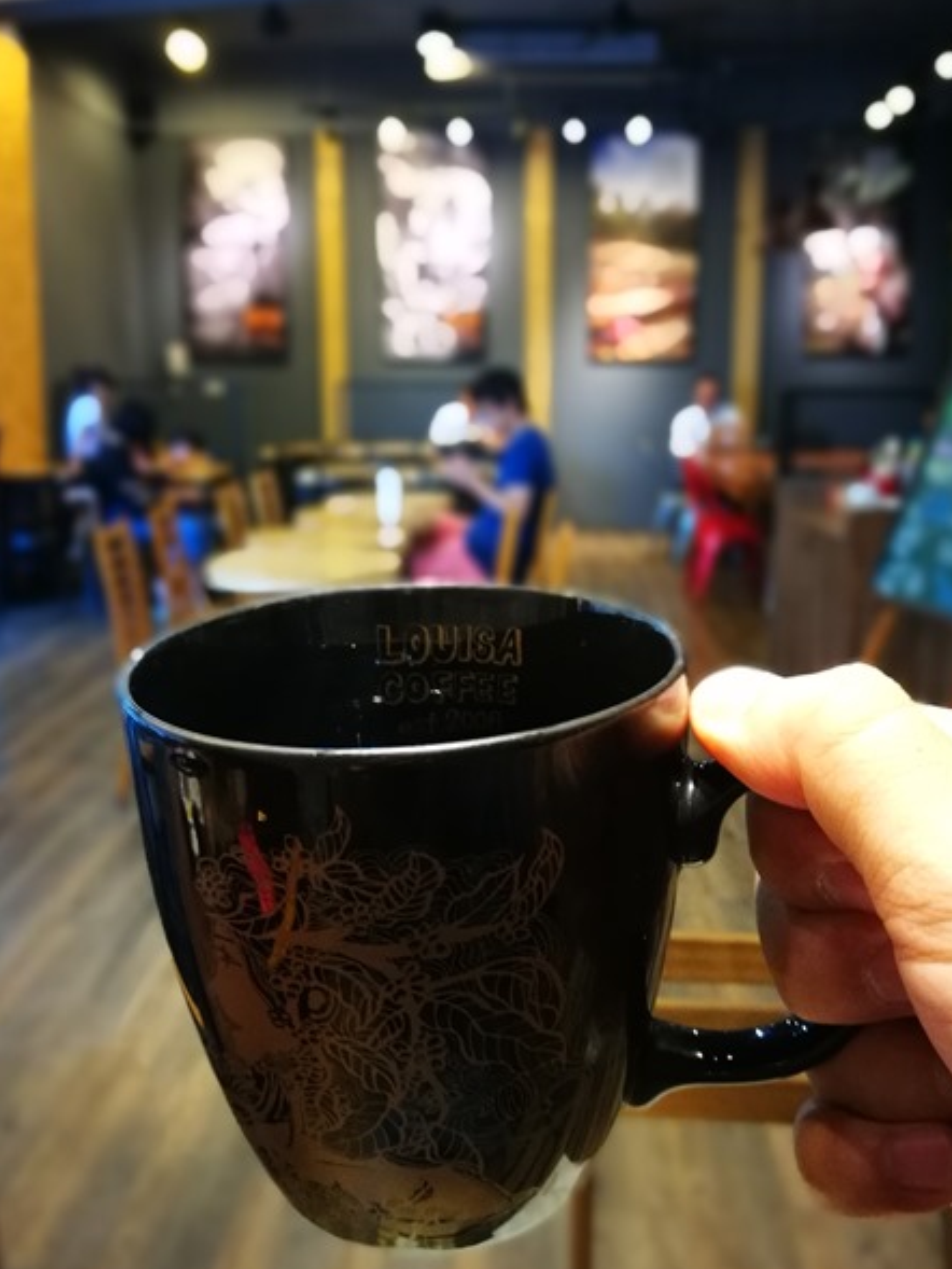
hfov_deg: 43.0
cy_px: 595
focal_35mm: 33
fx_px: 1210
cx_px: 476
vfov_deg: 55.3
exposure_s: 1/24
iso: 500
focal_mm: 4.5
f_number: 4
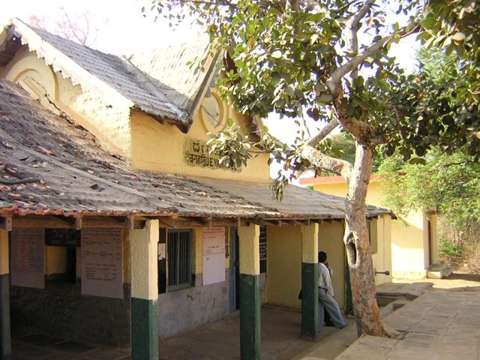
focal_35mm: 36
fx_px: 499
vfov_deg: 39.7
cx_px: 240
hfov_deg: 51.4
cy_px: 180
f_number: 2.6
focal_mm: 4.7
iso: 100
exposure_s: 1/187
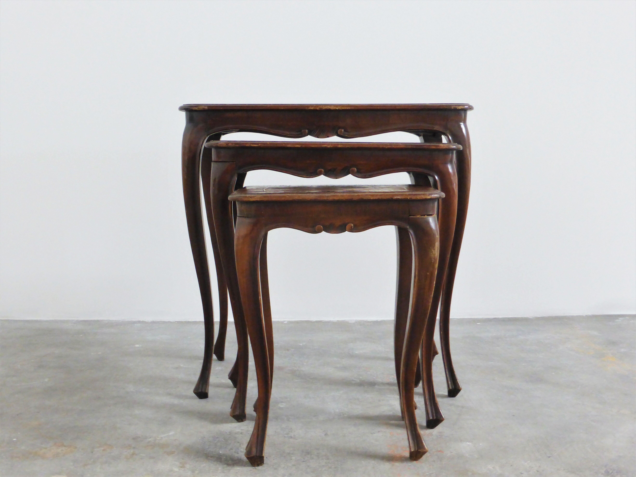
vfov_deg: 36.0
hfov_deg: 46.8
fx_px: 735
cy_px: 238
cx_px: 318
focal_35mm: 40
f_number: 3.9
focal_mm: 6.9
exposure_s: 1/30
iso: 400
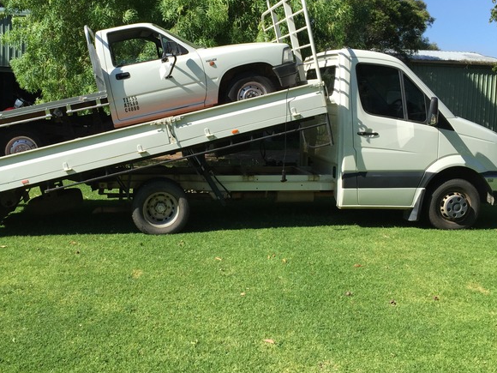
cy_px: 148
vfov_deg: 35.8
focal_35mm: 40
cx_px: 197
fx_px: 574
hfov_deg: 46.5
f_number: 2.2
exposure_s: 1/1582
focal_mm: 4.15
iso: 32
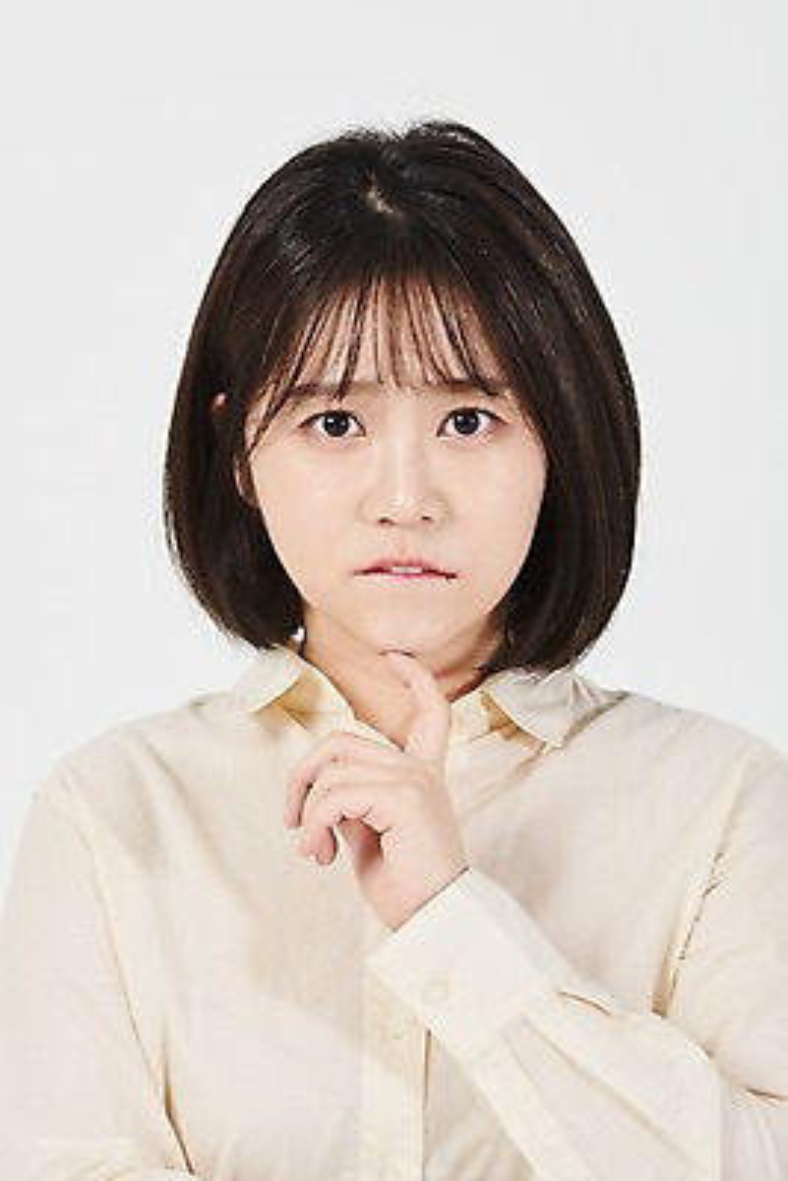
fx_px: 6396
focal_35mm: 195
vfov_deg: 10.5
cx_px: 394
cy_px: 590
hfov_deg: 7.0
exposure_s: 1/125
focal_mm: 195
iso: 100
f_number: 13
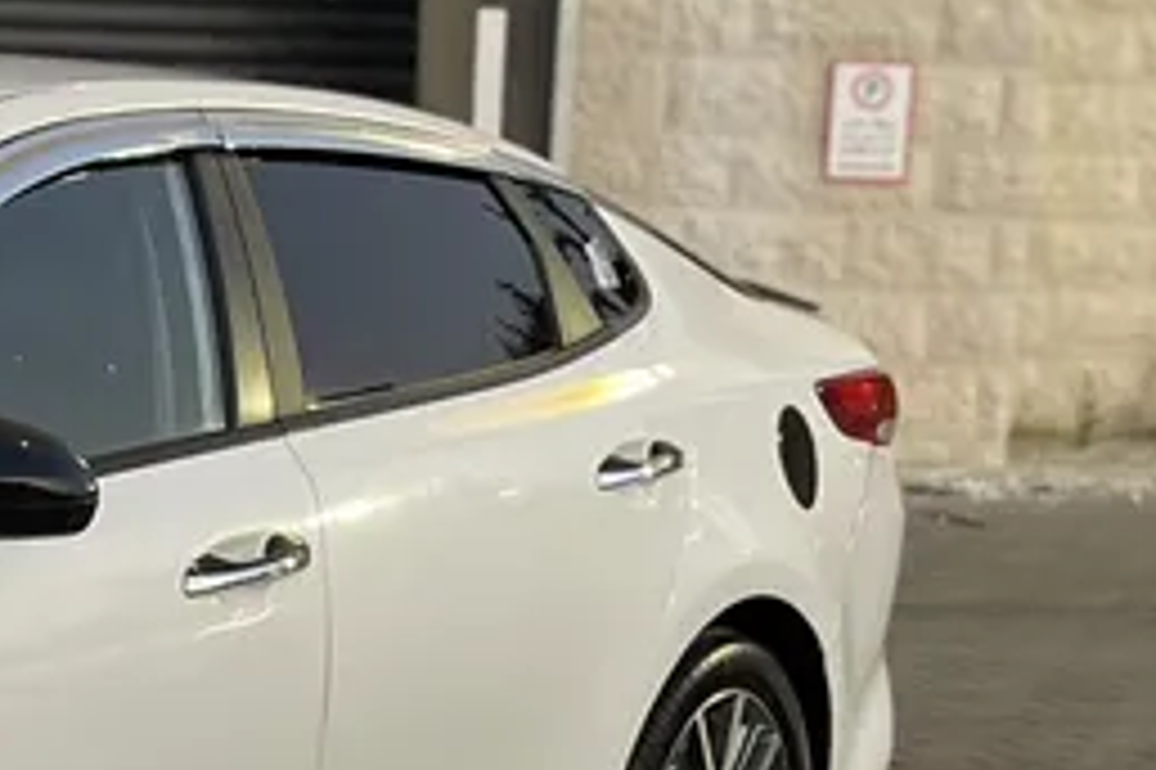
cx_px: -634
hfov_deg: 17.8
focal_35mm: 101
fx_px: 3241
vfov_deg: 13.5
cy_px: 495
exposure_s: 1/50
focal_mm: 5.1
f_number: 1.6
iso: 160
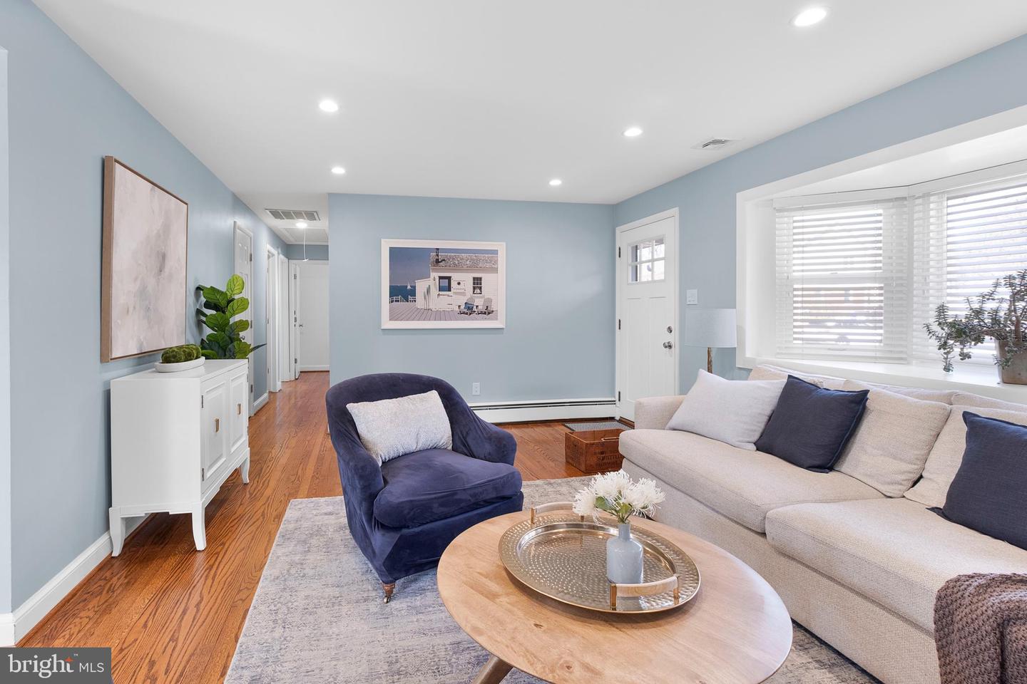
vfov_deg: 77.3
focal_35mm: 15
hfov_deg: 100.4
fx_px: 428
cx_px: 514
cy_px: 342
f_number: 8
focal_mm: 10
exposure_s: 1/8
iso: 320
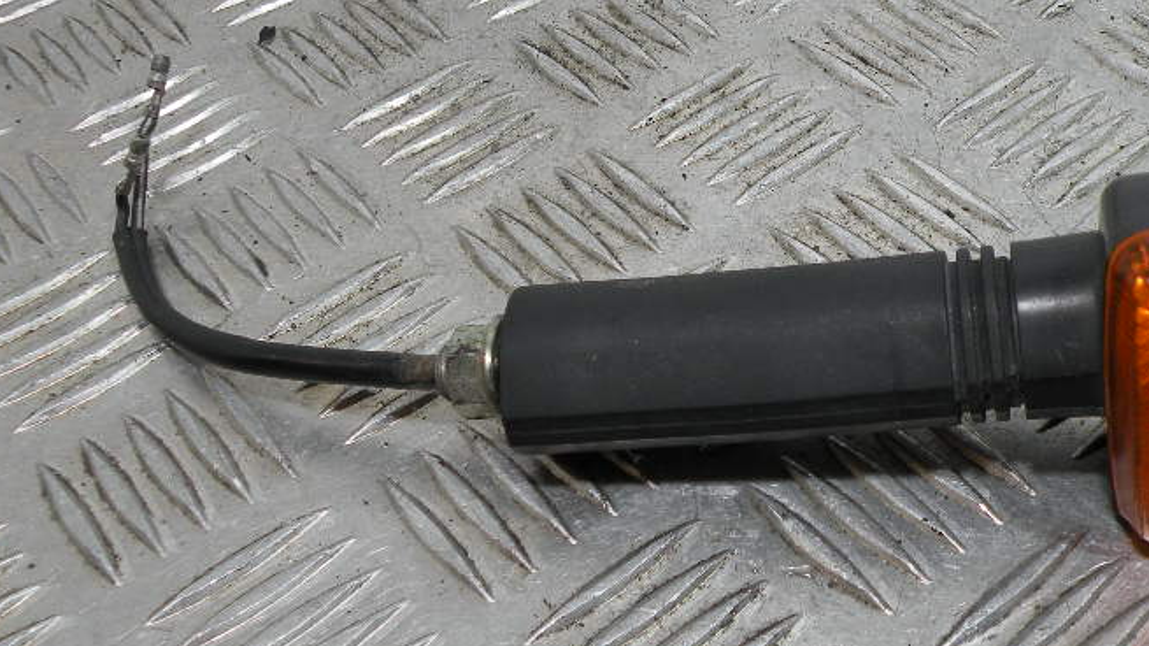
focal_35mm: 46
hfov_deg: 43.8
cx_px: 795
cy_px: 251
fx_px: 1401
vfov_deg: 25.9
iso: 64
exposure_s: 1/69.3
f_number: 3.2
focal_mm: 4.7
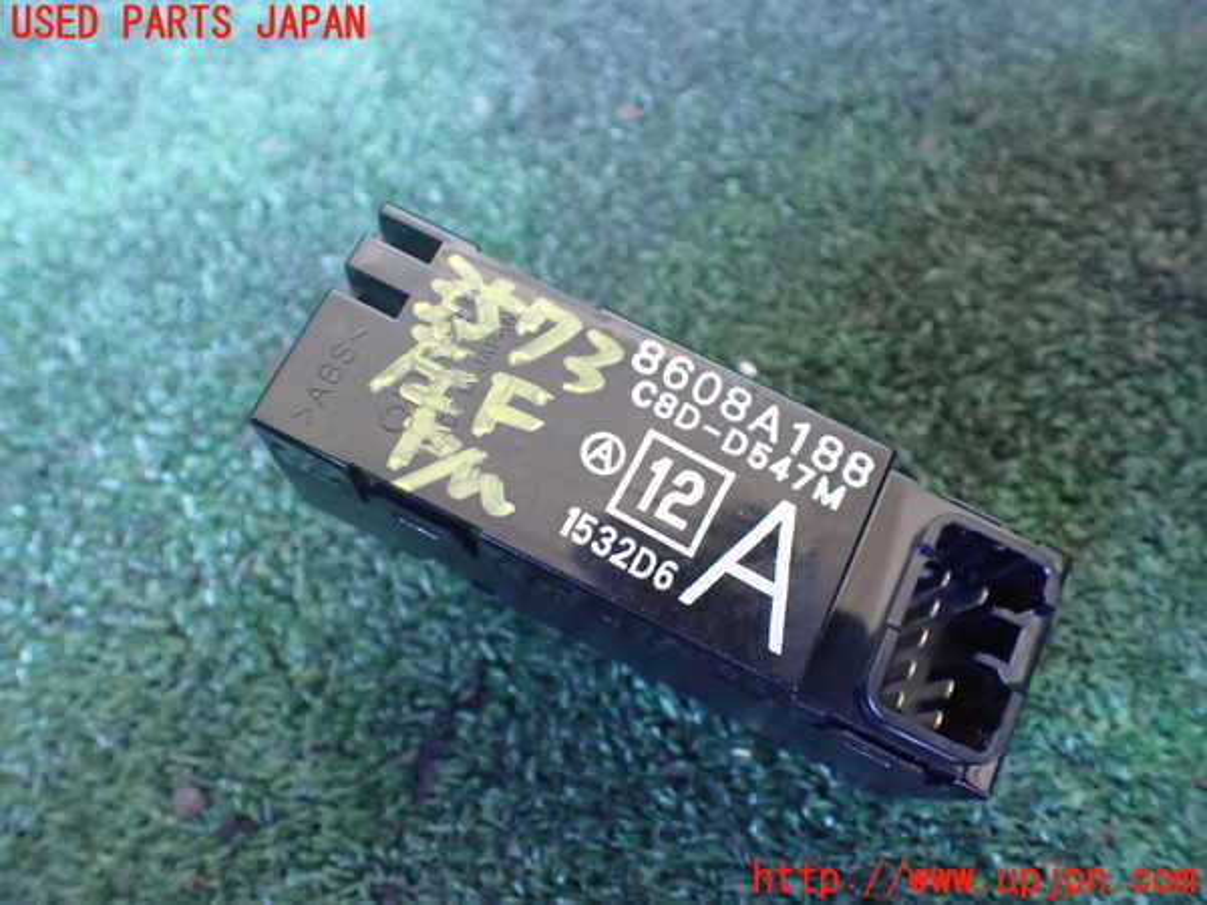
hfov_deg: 60.0
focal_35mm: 30
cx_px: 604
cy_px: 452
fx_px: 1046
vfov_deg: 46.8
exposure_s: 1/30
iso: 1250
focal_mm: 5.4
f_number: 2.3
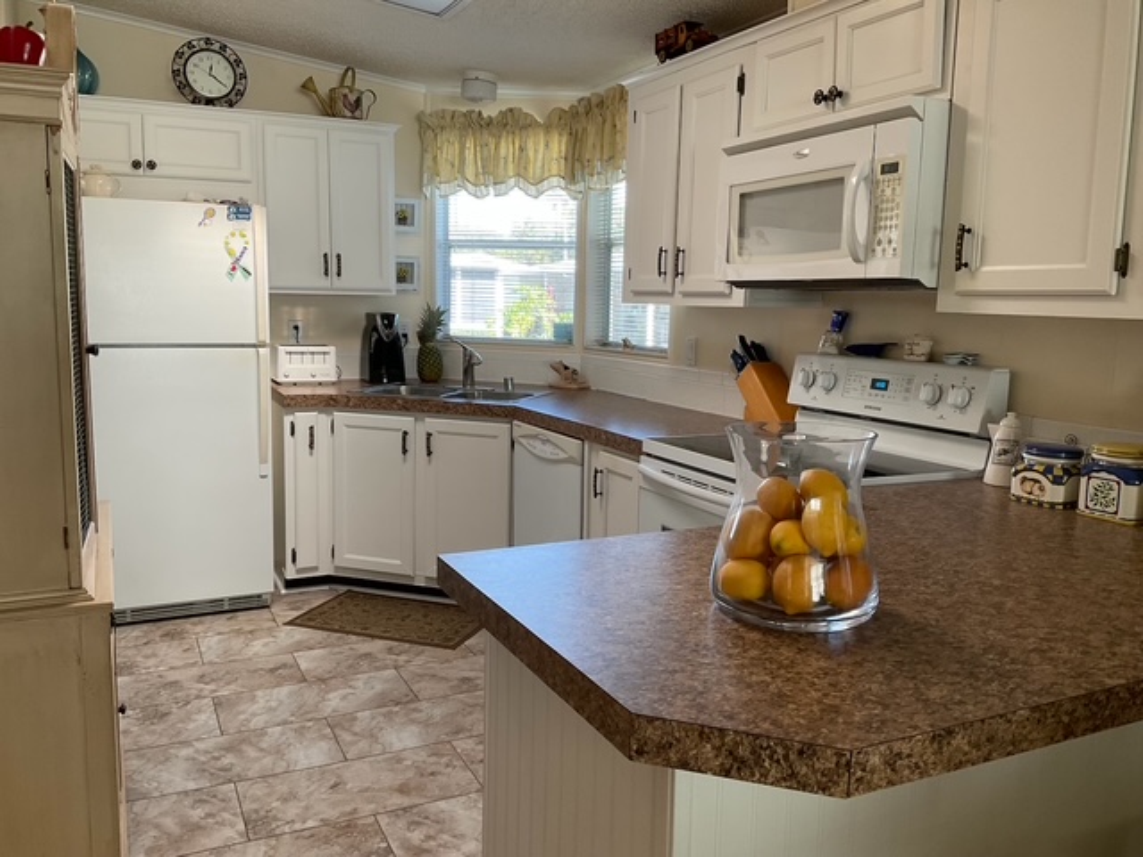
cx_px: 572
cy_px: 428
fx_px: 958
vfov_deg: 48.2
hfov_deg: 61.7
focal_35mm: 29
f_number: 1.8
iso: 40
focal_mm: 3
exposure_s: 1/60
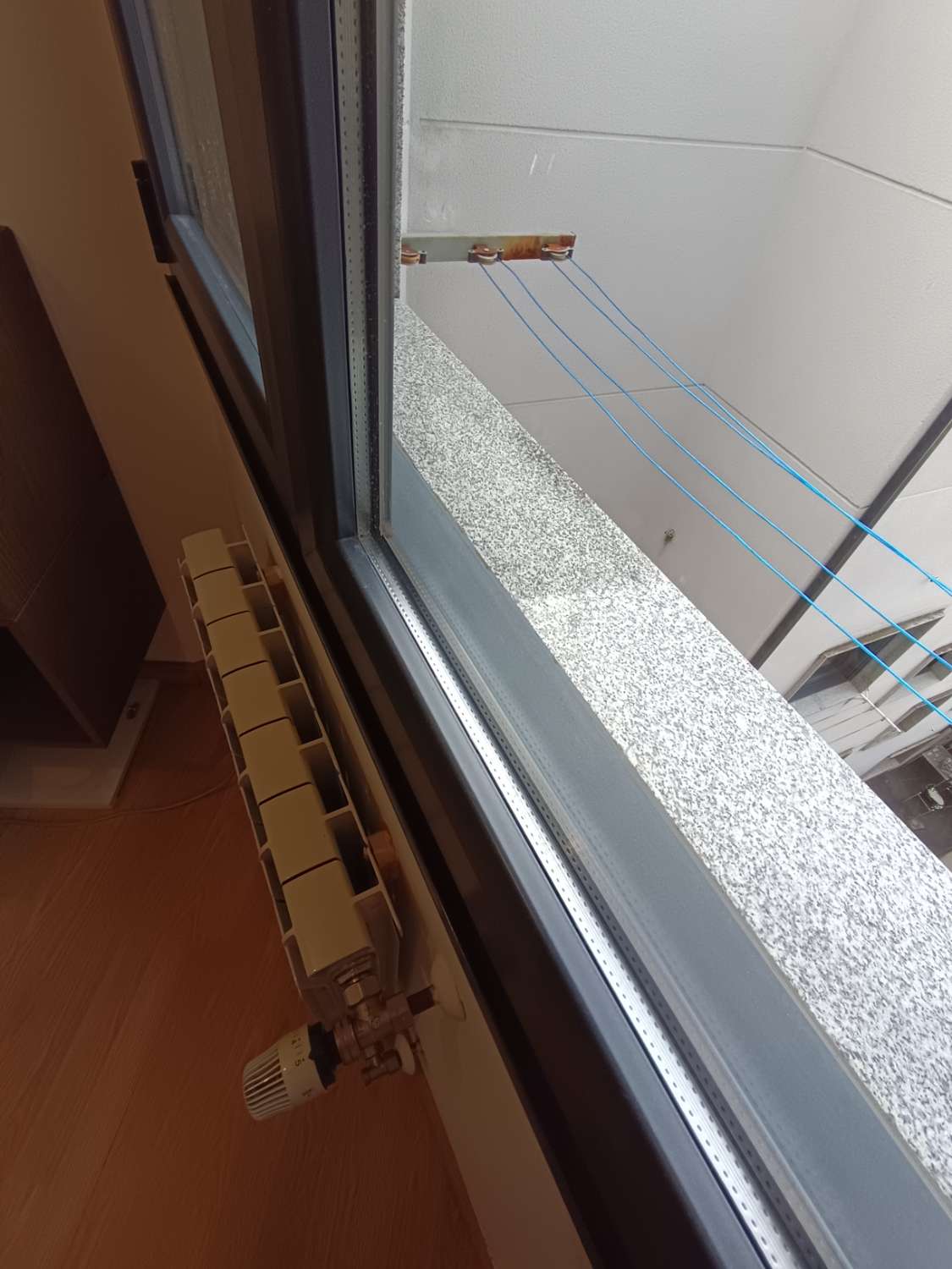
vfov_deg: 98.2
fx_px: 550
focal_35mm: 15
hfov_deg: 81.7
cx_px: 476
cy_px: 634
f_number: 2.2
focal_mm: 1.65
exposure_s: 1/100
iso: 92
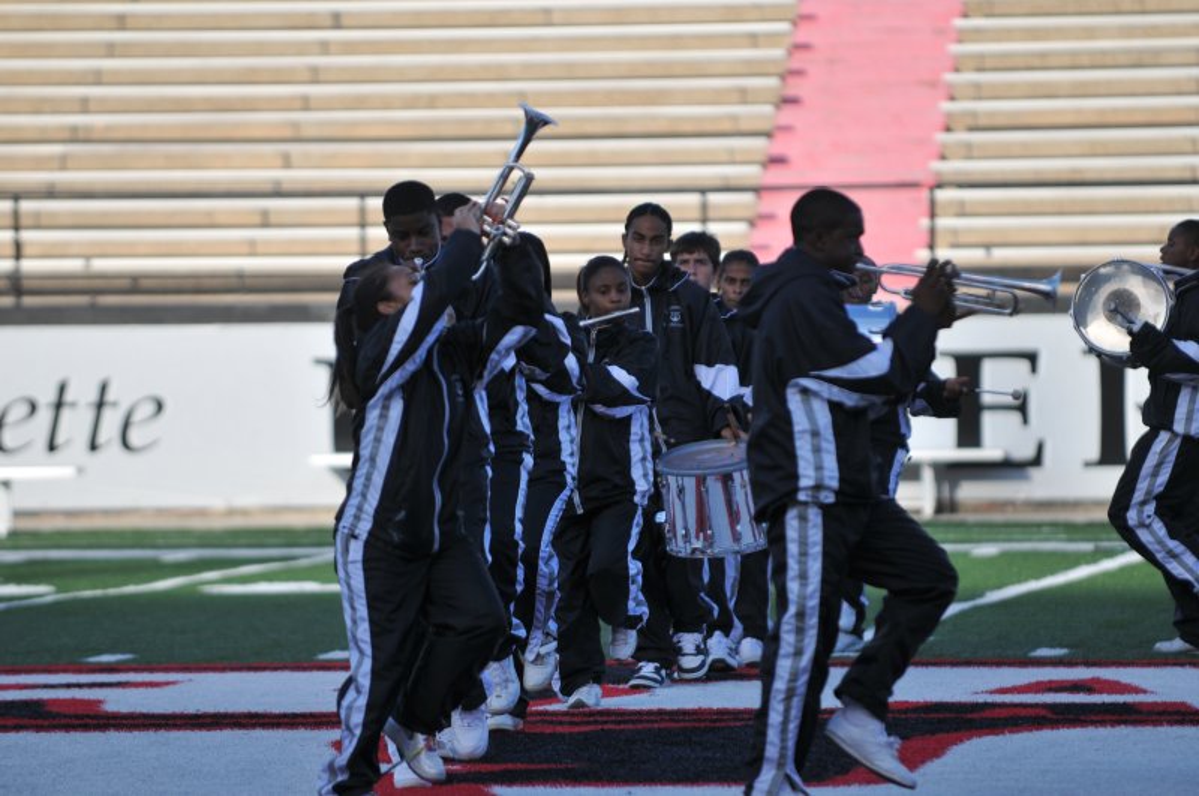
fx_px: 9977
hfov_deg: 6.9
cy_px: 398
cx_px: 600
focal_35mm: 300
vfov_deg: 4.6
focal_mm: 200
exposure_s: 1/2000
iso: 200
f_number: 2.8
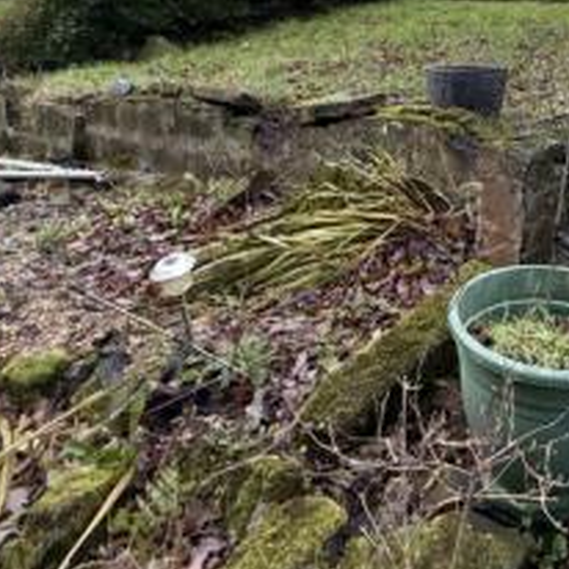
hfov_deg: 42.0
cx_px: 546
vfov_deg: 41.2
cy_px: 1
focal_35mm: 35
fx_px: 651
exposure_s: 1/142
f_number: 2.2
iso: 16
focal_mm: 2.22
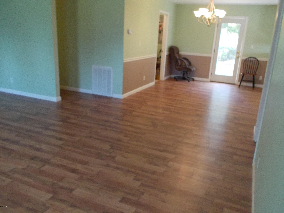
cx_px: 142
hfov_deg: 61.7
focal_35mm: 29
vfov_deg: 48.2
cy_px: 106
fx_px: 238
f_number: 3.3
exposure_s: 1/25
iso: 250
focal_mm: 4.1
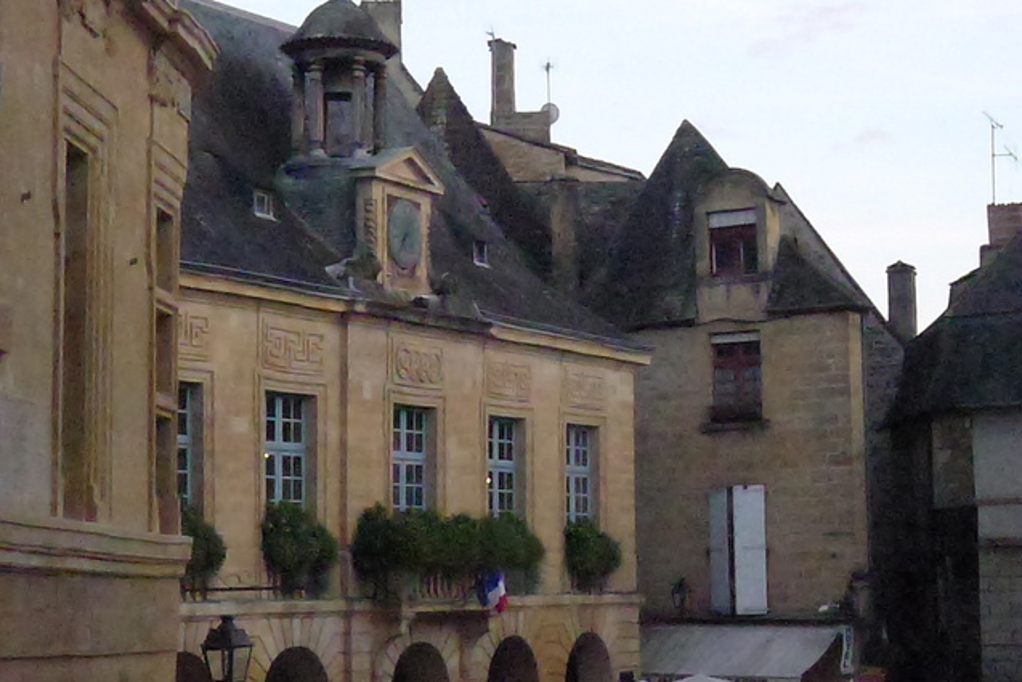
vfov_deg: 14.6
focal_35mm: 94
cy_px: 351
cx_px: 512
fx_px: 2669
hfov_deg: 21.7
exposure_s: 1/1300
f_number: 8
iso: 12800
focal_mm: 19.2
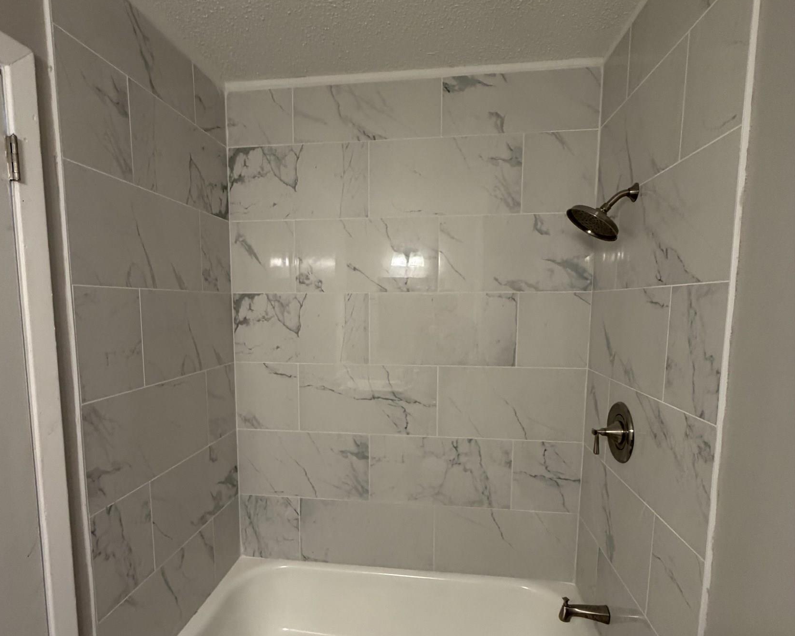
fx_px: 447
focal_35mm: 19
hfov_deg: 83.2
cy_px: 355
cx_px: 381
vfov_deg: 70.6
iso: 250
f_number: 2.2
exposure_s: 1/60
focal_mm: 2.22
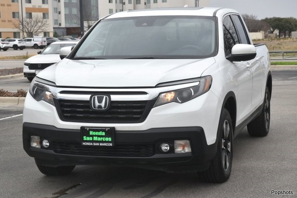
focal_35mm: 79
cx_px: 145
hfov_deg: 25.7
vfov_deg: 17.3
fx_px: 652
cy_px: 98
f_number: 8
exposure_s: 1/250
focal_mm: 50
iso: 200
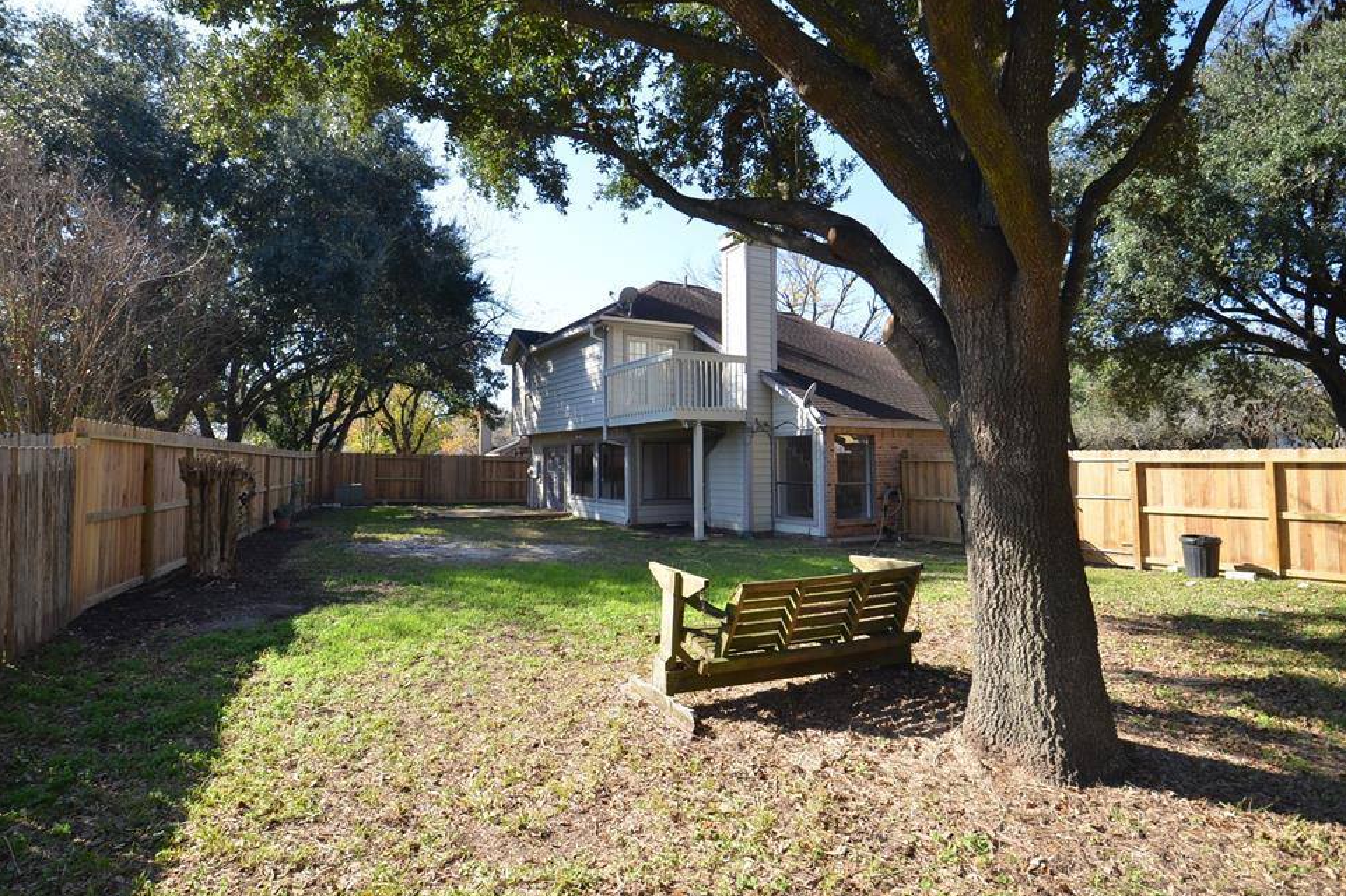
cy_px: 440
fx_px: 655
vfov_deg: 68.8
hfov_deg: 91.5
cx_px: 646
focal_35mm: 18
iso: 320
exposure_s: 1/250
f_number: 8
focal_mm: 11
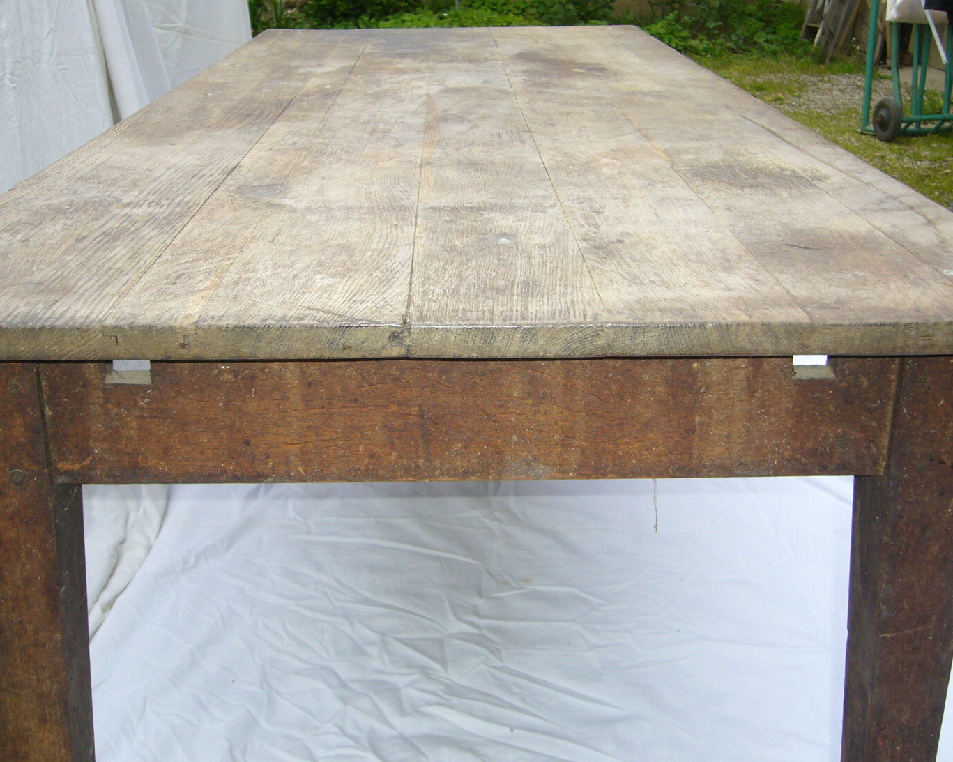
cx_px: 483
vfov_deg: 37.3
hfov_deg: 45.8
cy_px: 345
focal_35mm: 40
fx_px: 1128
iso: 80
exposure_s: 1/125
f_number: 2.8
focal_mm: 5.8
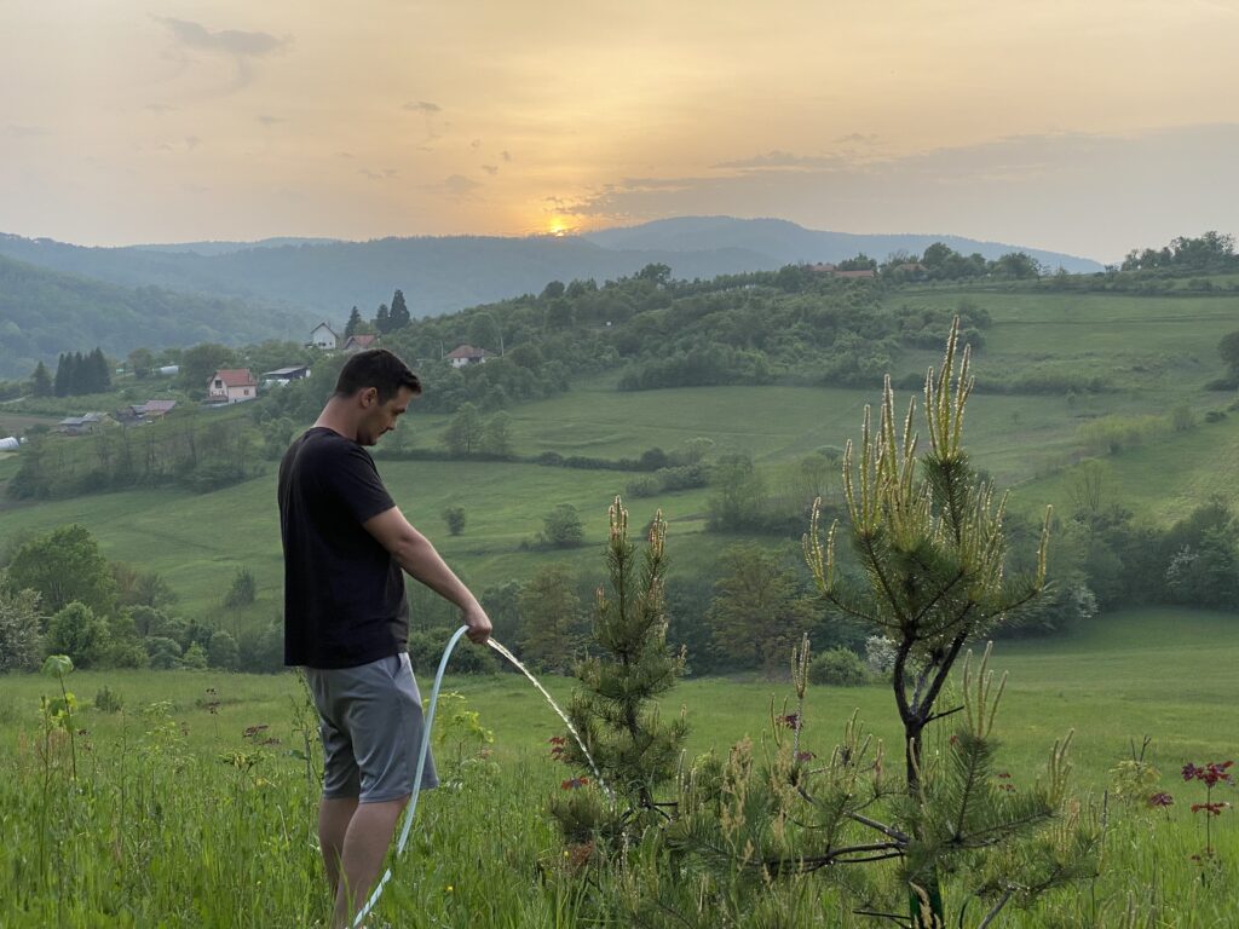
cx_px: 620
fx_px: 1861
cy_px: 464
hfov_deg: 36.8
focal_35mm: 52
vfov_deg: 28.0
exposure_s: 1/240
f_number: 2
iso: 20
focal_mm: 6
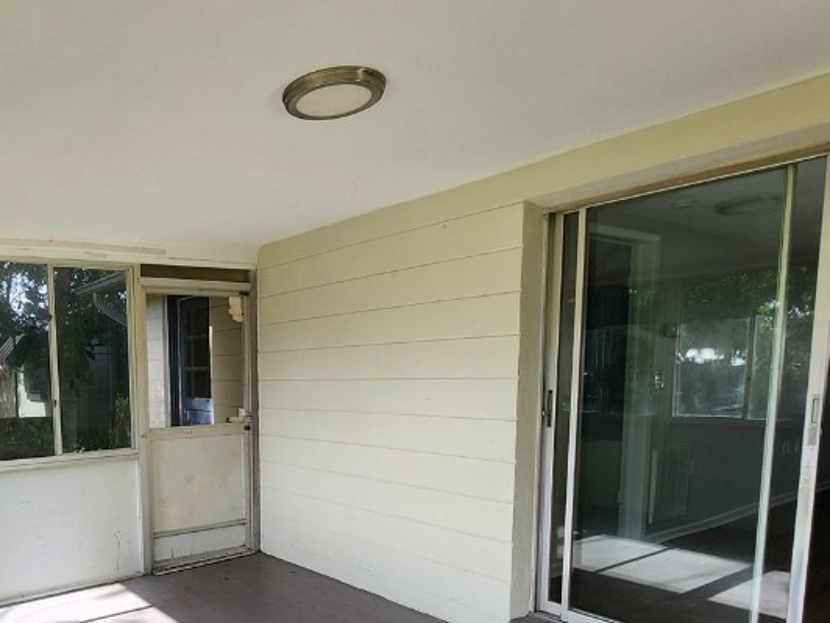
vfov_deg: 52.9
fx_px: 599
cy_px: 451
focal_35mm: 25
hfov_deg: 65.4
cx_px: 214
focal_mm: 1.7
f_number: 2.2
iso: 32
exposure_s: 1/181
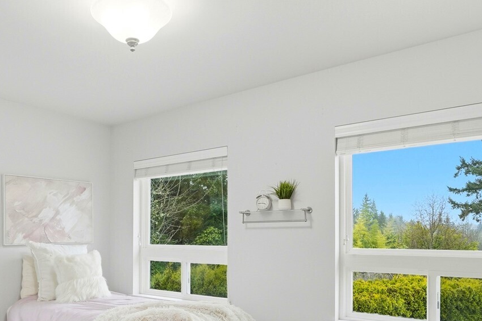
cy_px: 239
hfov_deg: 56.9
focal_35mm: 33
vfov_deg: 38.9
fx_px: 442
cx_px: 199
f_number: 9
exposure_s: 1/1250
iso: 1000
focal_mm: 16.5
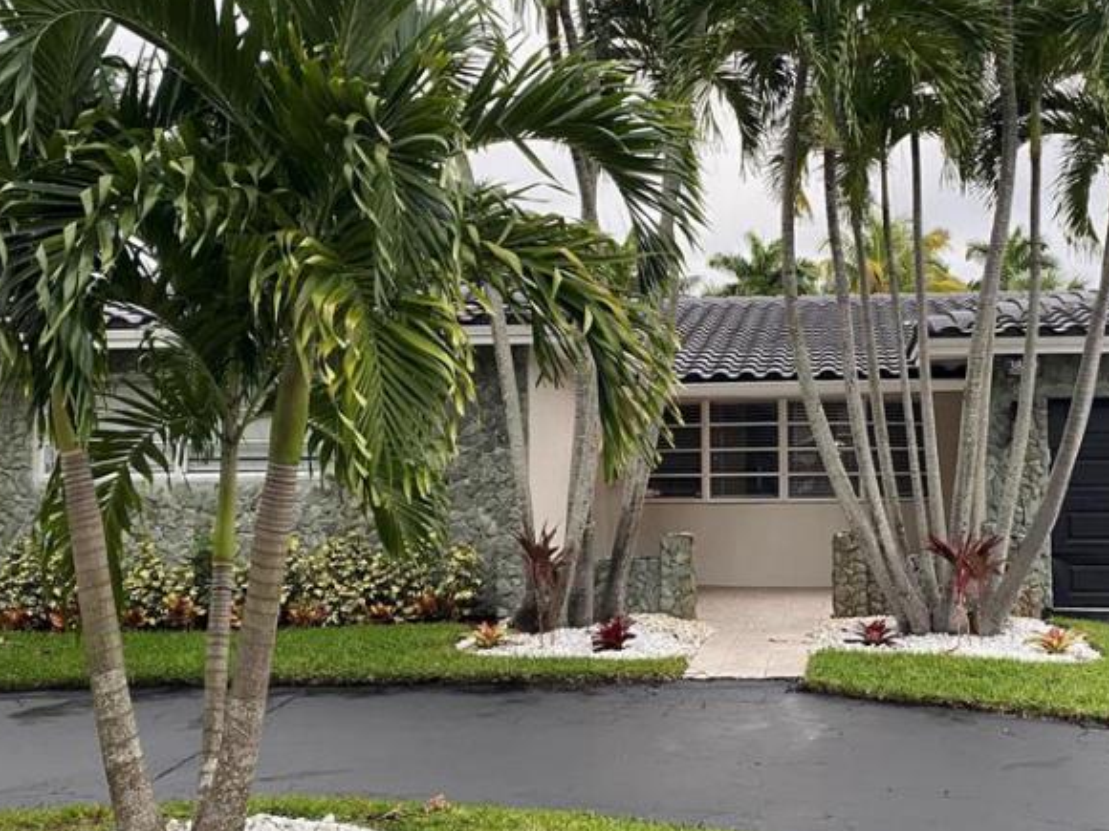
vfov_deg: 33.6
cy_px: 388
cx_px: 736
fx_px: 1378
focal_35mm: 43
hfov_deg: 43.3
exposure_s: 1/94
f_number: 1.8
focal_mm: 4.25
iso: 125
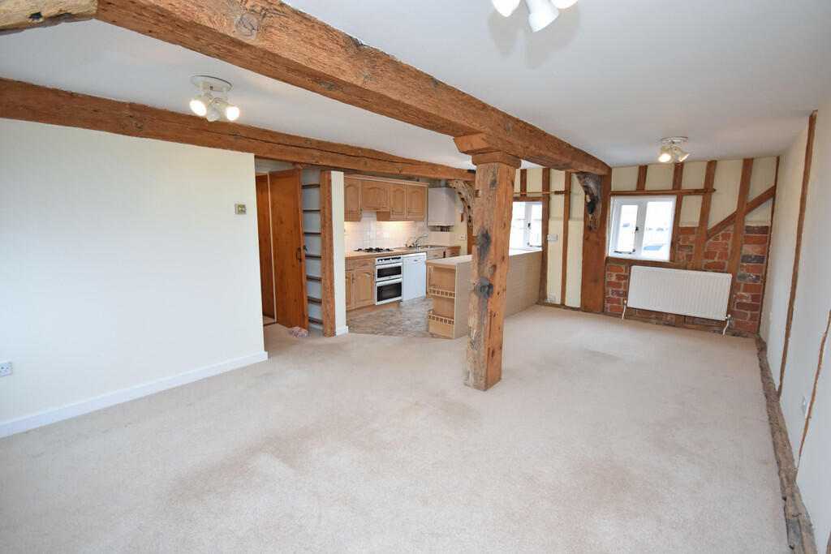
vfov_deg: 72.1
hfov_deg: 95.0
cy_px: 277
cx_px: 416
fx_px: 381
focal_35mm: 16
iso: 800
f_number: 5
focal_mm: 11
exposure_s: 1/100
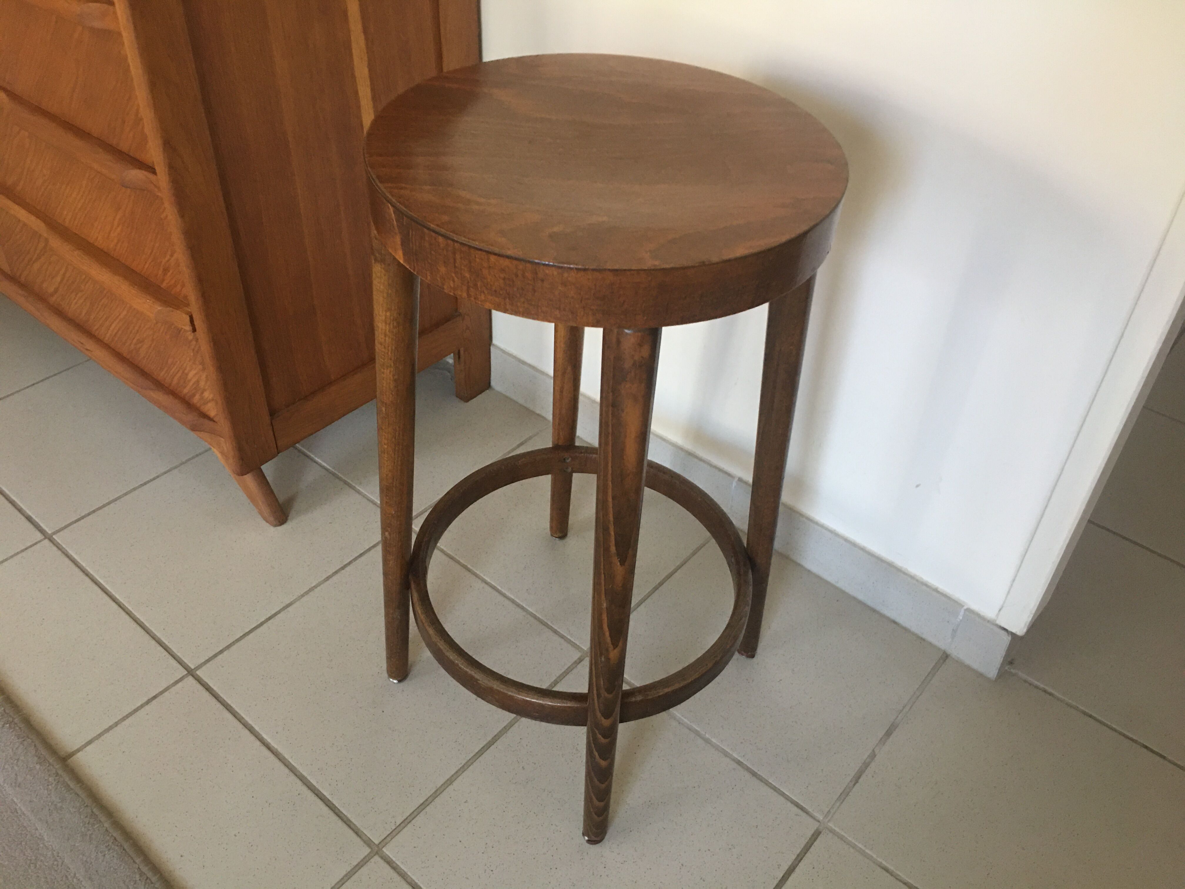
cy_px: 444
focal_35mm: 29
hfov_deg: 61.7
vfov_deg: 48.2
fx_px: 993
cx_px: 592
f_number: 2.2
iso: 80
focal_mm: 4.15
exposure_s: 1/10
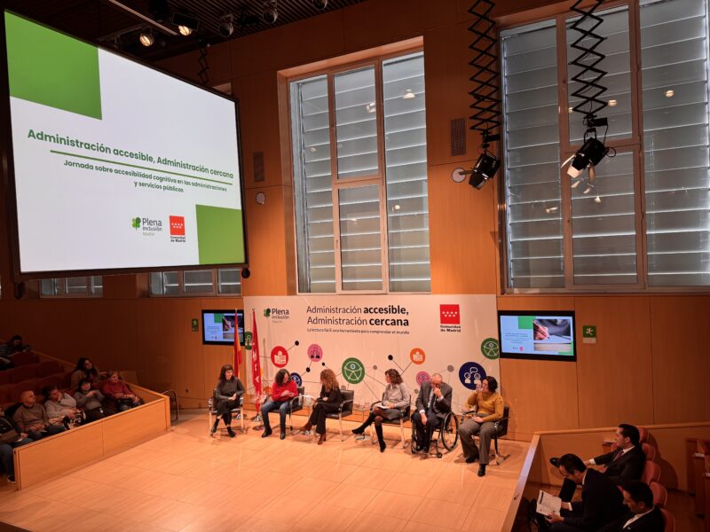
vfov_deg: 56.8
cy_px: 266
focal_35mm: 24
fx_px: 492
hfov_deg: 71.6
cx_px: 355
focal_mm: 6.76
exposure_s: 1/100
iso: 100
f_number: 1.78
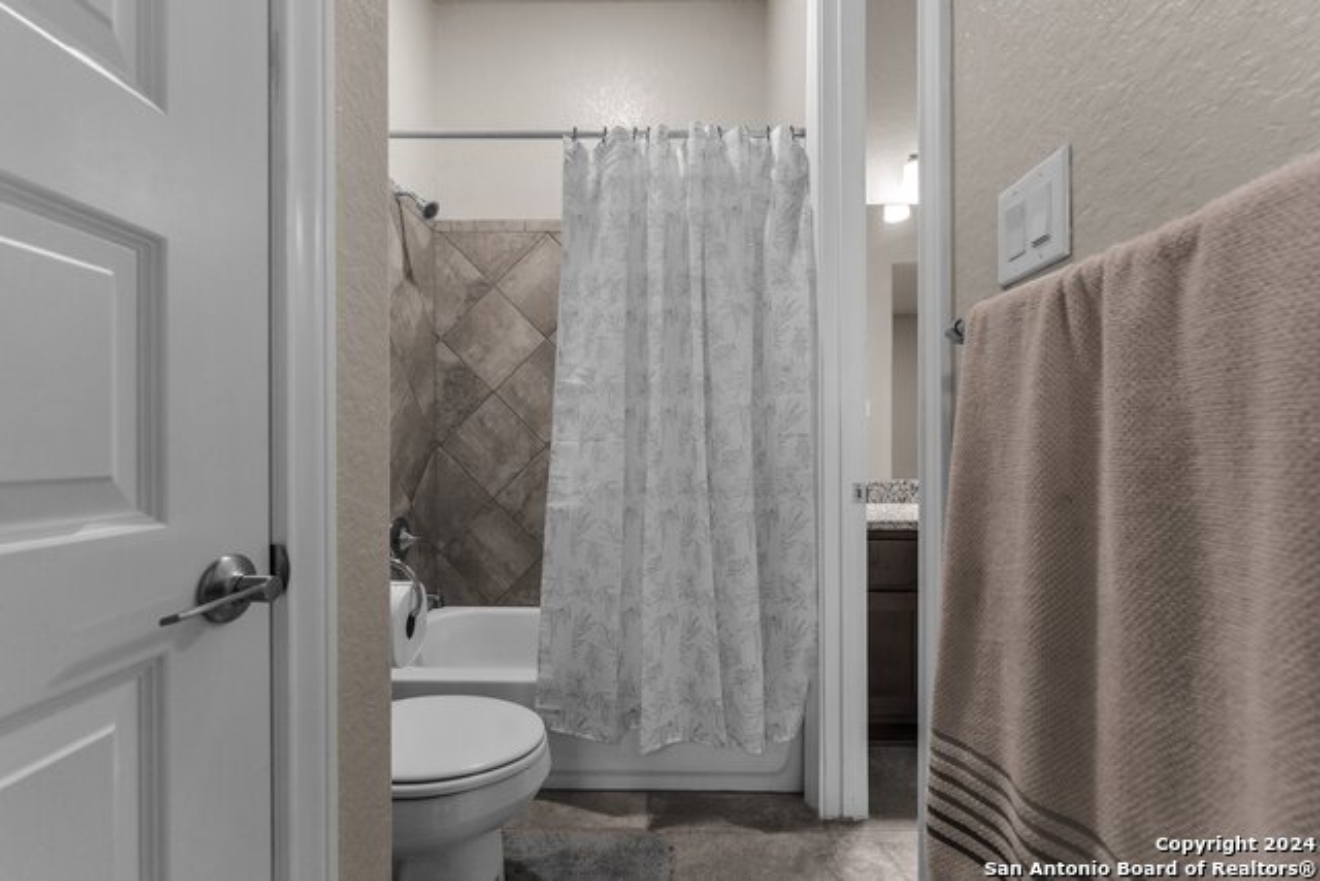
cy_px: 440
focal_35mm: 14
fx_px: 513
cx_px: 660
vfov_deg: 81.2
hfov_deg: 104.2
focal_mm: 14
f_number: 6.3
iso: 1000
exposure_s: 1/80
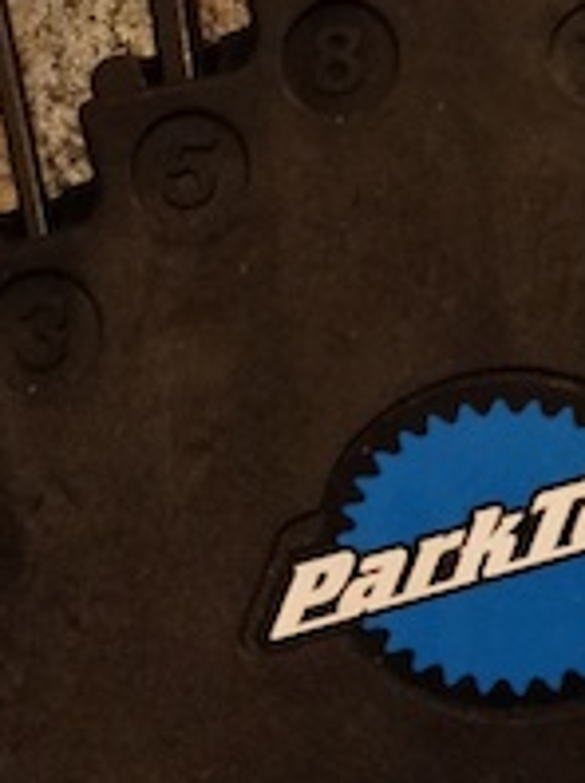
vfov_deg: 19.1
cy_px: -158
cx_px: 494
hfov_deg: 15.1
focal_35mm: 97
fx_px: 2190
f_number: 1.7
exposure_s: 1/17
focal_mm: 4.1
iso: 2000
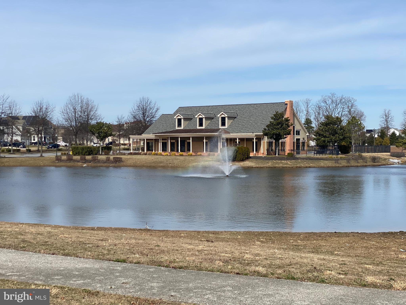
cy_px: 152
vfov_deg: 28.0
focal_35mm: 52
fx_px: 610
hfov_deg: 36.8
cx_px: 203
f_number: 2
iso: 20
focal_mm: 6
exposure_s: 1/2660
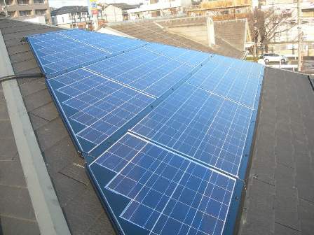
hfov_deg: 49.0
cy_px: 118
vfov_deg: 37.7
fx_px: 345
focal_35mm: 38
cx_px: 157
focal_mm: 7.8
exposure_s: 1/211
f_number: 2.8
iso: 50
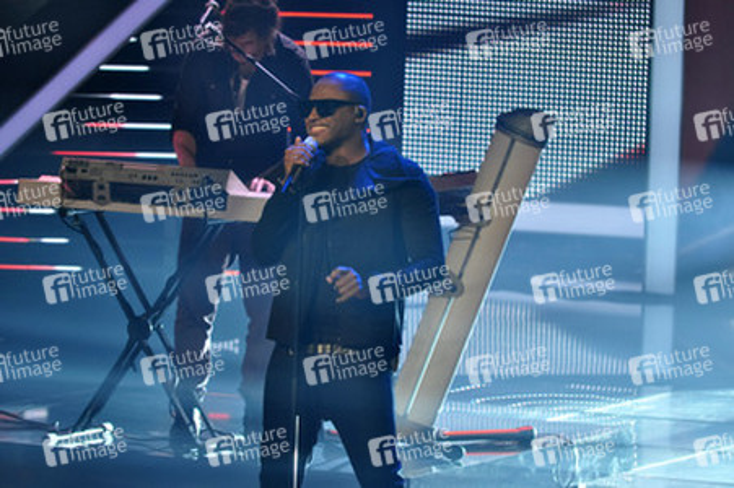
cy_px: 244
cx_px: 367
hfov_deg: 6.9
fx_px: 6112
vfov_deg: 4.6
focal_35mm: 300
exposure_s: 1/160
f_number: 5.6
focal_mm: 200
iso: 1250
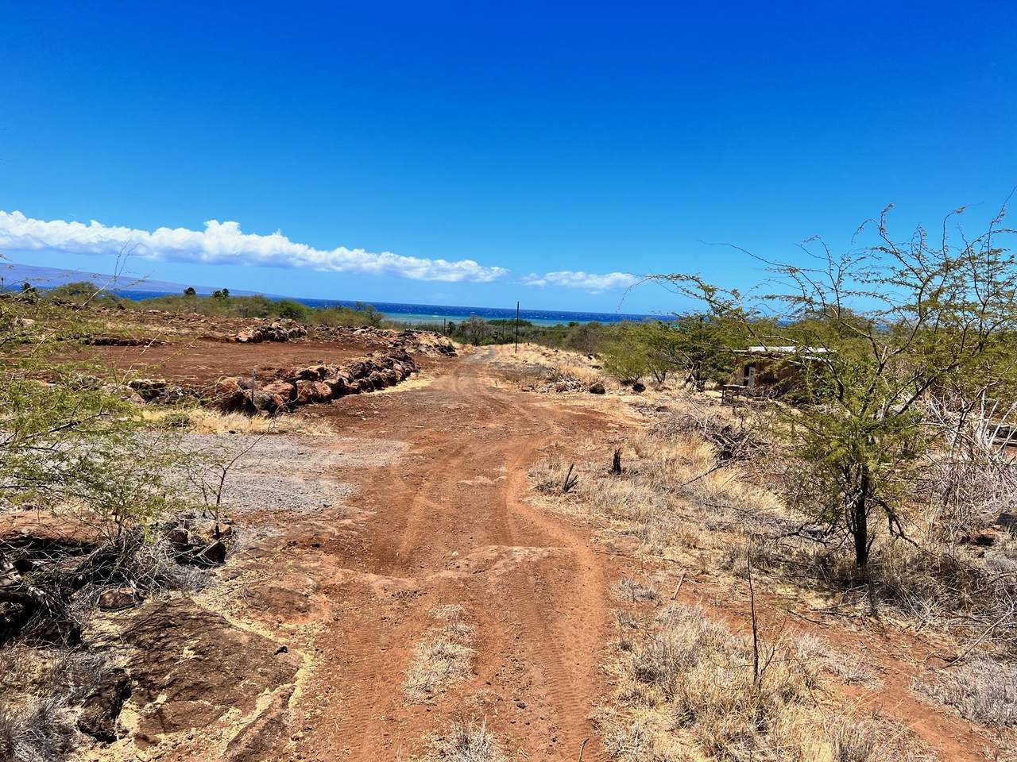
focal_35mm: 26
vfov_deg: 53.1
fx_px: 764
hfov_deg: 67.3
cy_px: 381
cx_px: 508
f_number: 1.5
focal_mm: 5.7
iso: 50
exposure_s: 1/4630
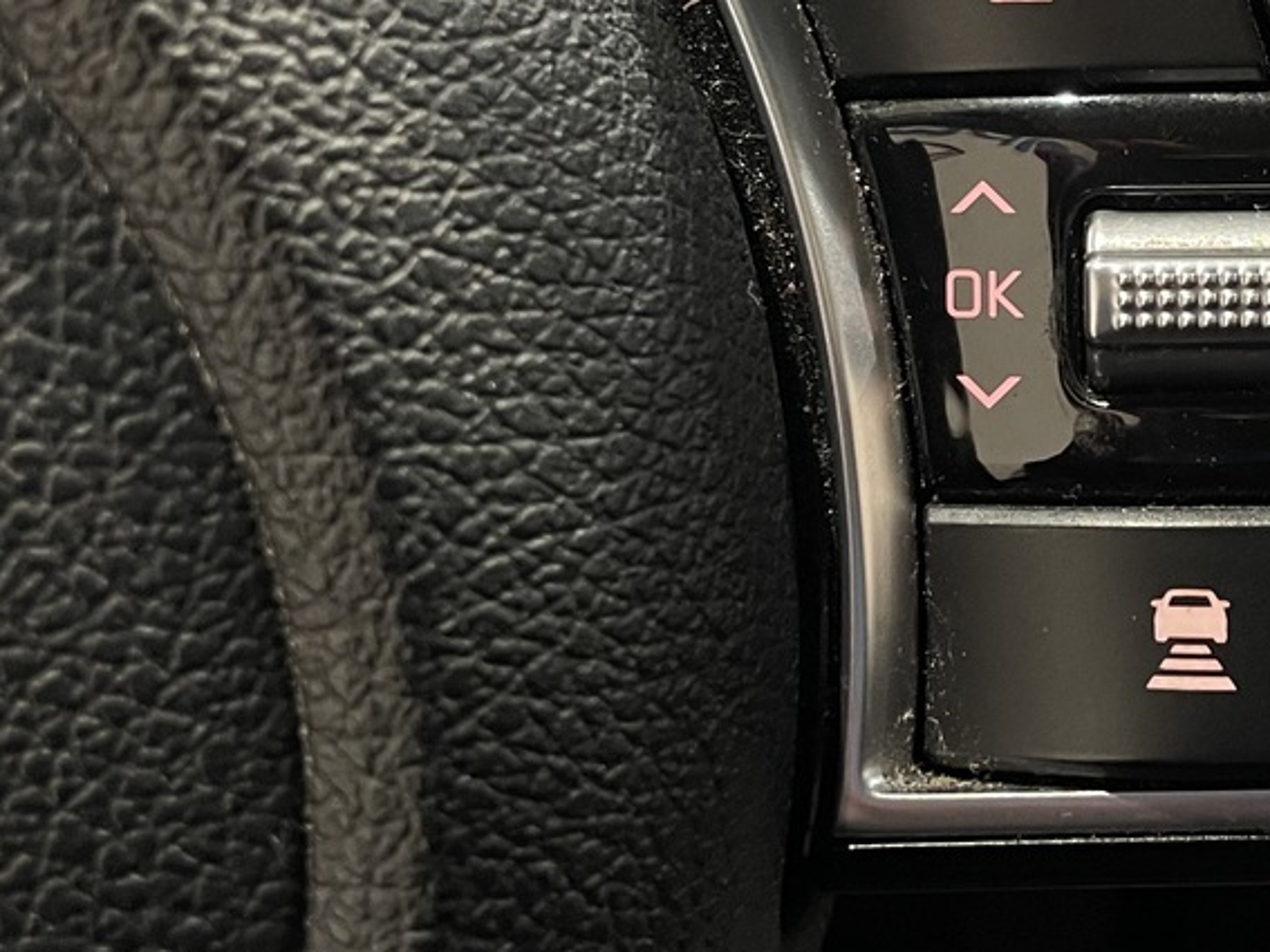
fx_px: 2421
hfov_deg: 28.5
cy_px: 278
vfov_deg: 22.1
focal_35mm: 66
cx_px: 1089
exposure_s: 1/50
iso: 320
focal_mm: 4.2
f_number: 1.6
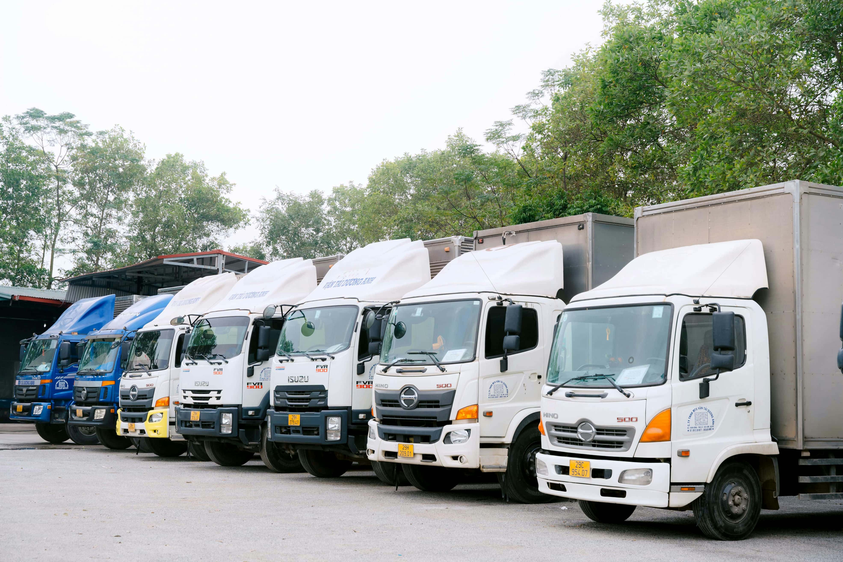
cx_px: 422
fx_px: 1215
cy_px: 281
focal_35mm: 52
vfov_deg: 26.0
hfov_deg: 38.3
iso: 250
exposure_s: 1/500
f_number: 4
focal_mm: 51.9
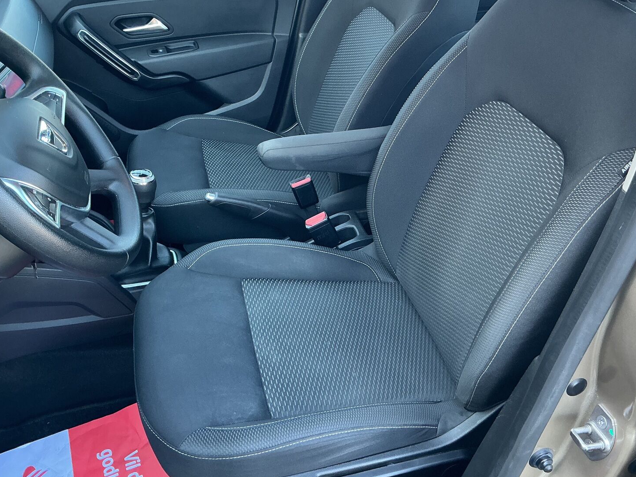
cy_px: 224
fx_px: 625
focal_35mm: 34
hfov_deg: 53.8
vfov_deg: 41.8
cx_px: 354
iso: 100
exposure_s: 1/60
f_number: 1.8
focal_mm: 3
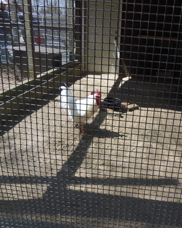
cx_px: 132
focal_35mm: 32
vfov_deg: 55.7
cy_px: 114
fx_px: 215
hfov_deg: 44.6
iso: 64
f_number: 2.9
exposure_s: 1/500
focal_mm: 4.3
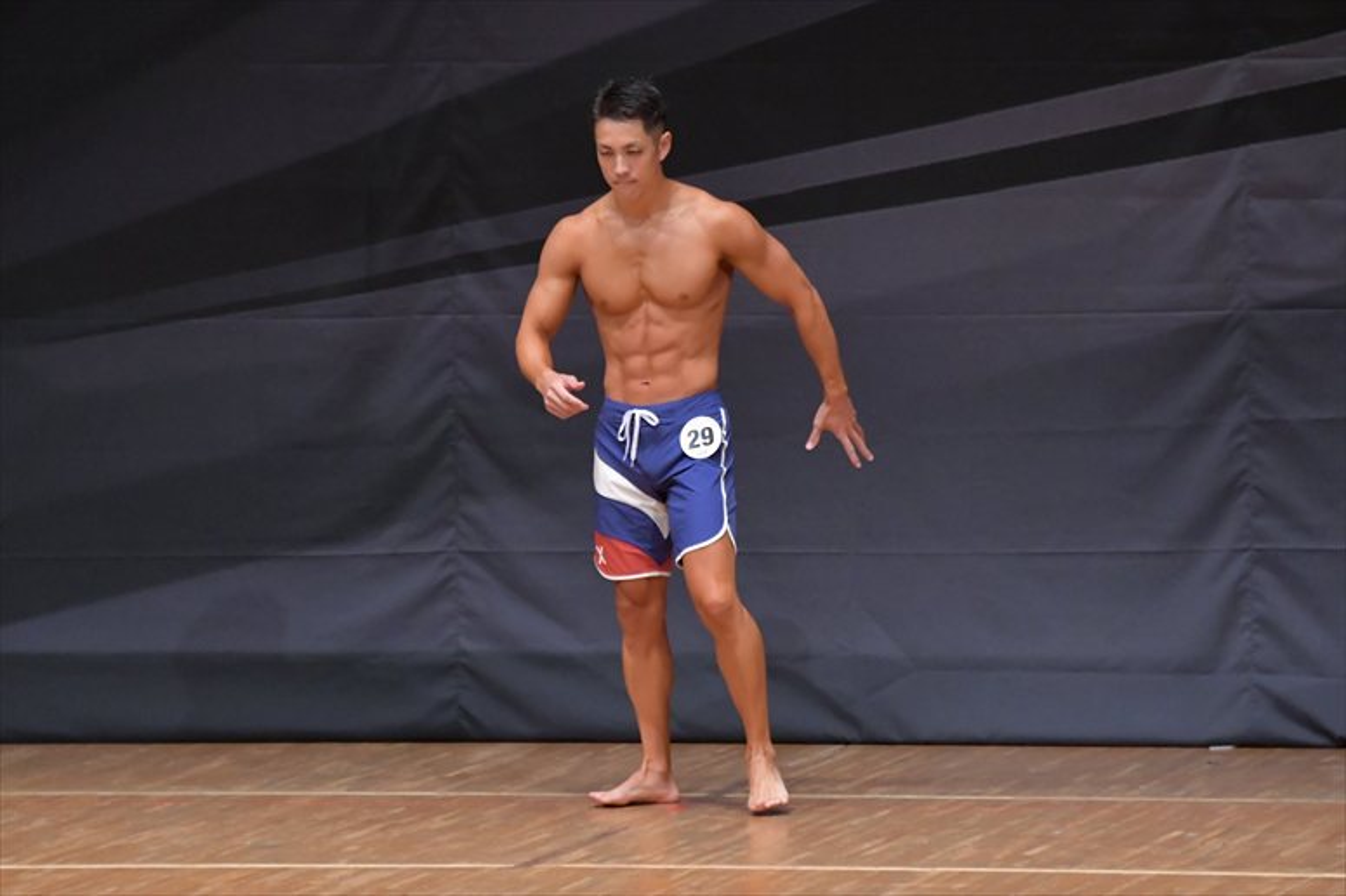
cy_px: 448
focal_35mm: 315
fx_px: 11772
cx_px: 673
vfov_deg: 4.4
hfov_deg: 6.5
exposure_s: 1/400
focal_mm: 210
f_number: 5.6
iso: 6400
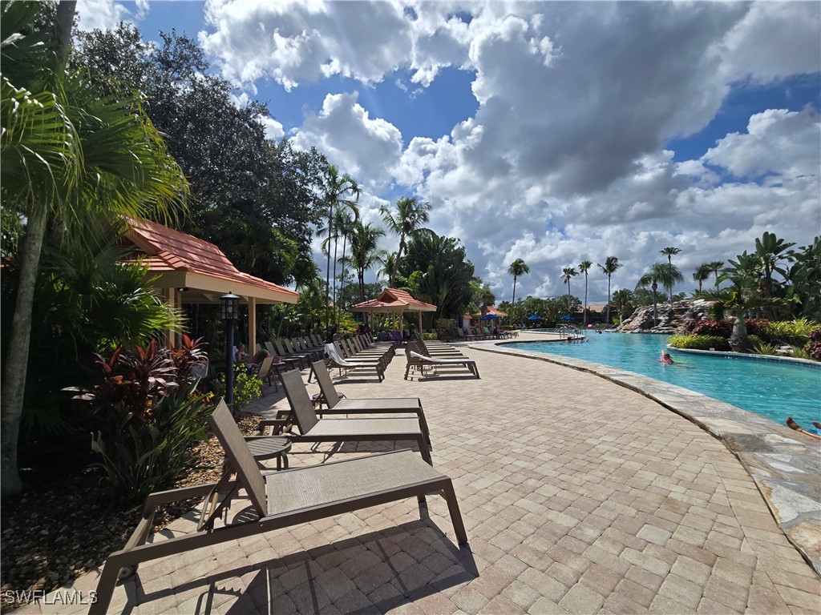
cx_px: 410
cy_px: 308
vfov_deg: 89.9
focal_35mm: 13
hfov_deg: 106.2
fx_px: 308
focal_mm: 2.2
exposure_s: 1/4899
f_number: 2.2
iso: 50
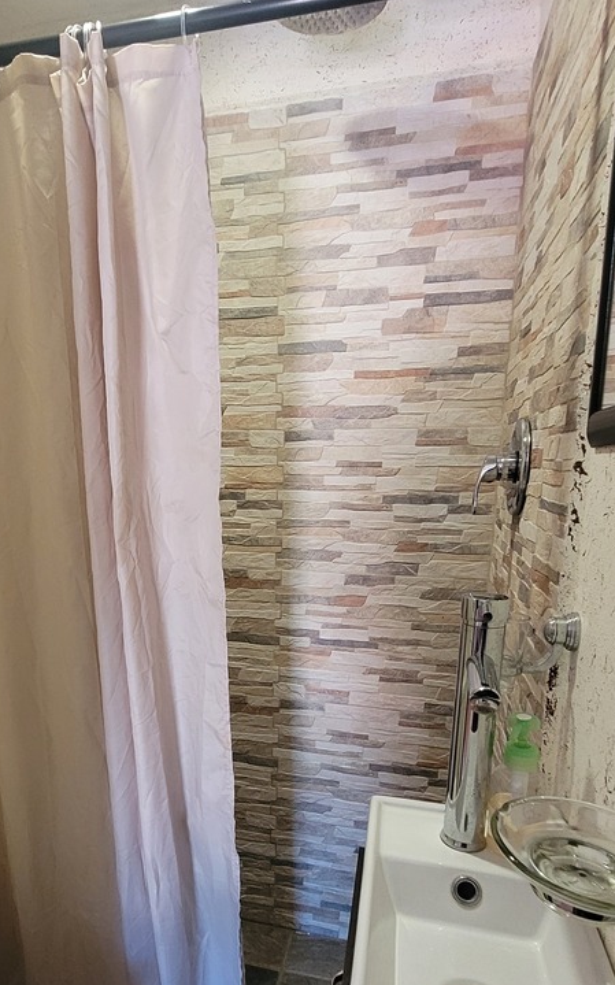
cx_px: 210
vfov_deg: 75.9
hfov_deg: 52.1
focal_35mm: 23
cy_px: 614
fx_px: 617
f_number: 2.2
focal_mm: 1.74
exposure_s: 1/40
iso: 320
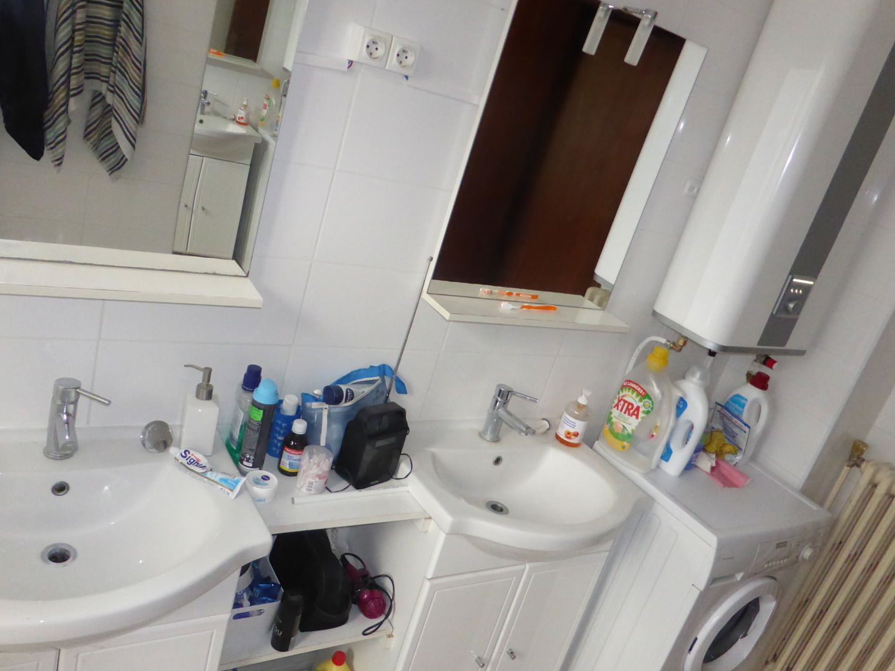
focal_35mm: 28
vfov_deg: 49.7
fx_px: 724
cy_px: 326
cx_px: 440
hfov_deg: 63.5
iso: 800
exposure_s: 1/60
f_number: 3.3
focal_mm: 4.3
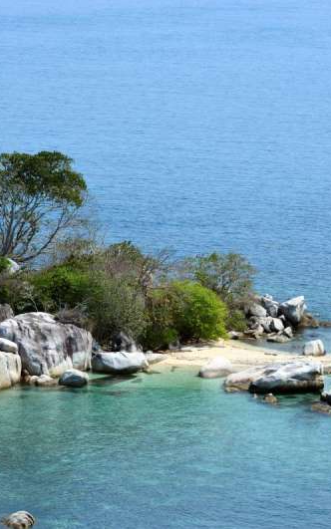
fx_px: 3102
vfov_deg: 9.8
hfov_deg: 6.1
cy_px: 265
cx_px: 89
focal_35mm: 215
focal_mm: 140
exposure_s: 1/250
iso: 100
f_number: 8
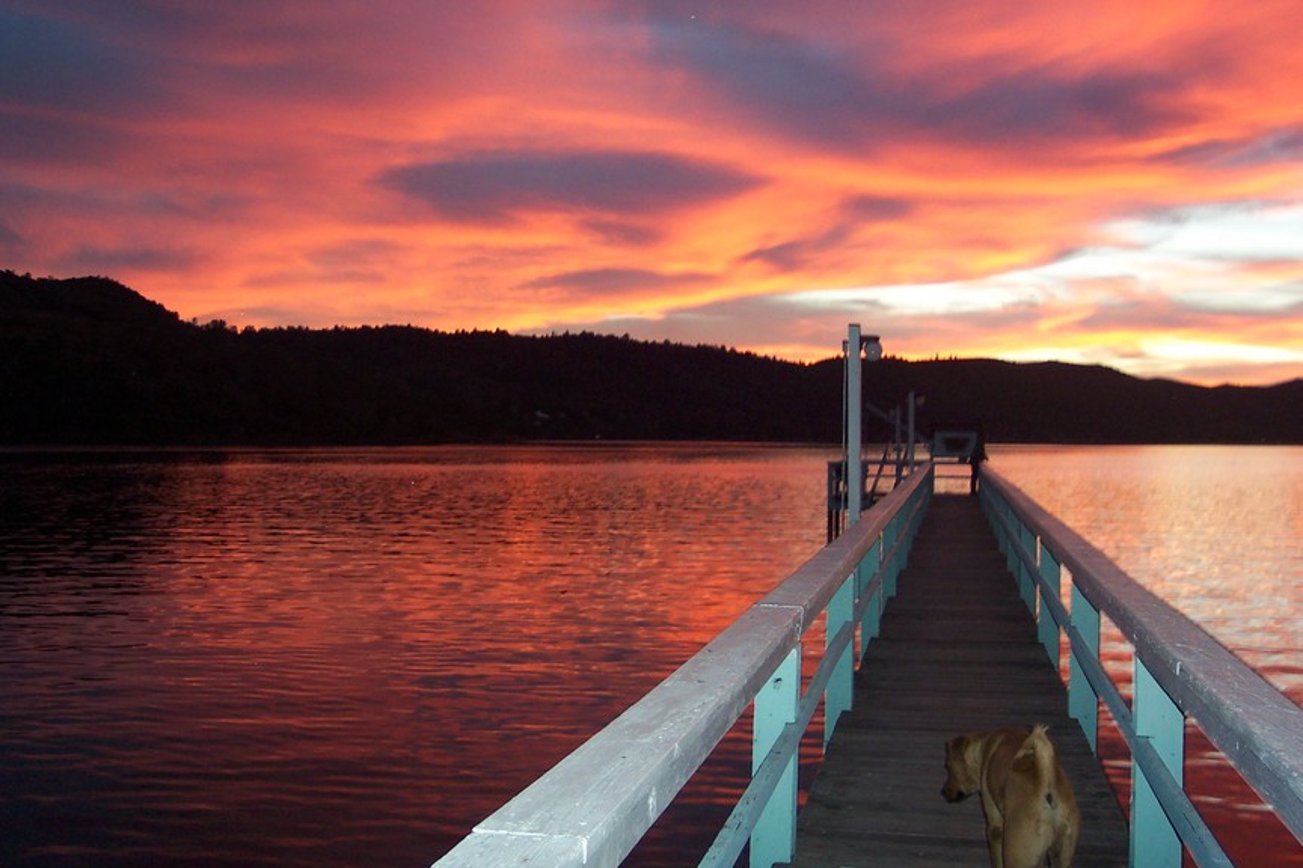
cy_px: 434
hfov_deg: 50.7
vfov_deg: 35.1
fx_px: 1375
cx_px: 652
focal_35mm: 38
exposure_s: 1/30
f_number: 2.8
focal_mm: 8
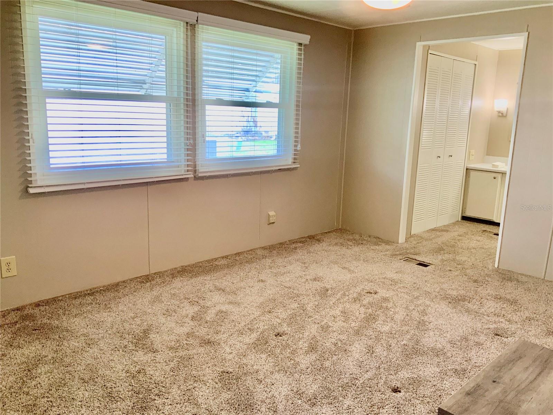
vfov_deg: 48.2
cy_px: 208
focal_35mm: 29
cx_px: 276
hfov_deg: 61.7
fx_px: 463
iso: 64
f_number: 1.8
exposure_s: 1/60
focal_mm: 3
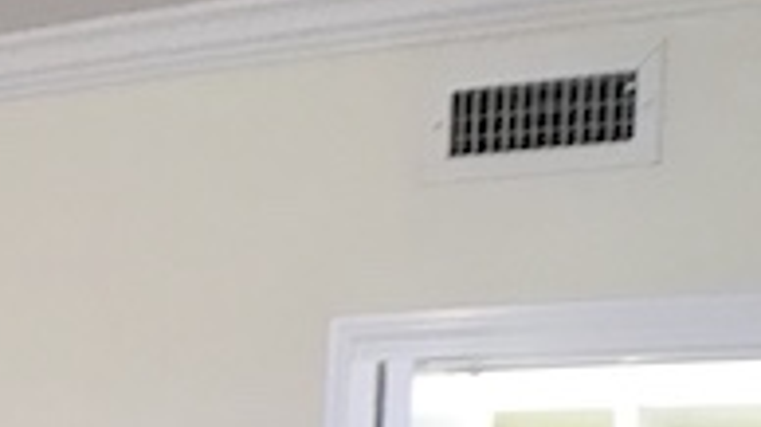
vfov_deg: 8.7
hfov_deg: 16.6
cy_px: 1054
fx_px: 2542
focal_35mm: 126
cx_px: -16
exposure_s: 1/30
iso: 32
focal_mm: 3.99
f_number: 1.8
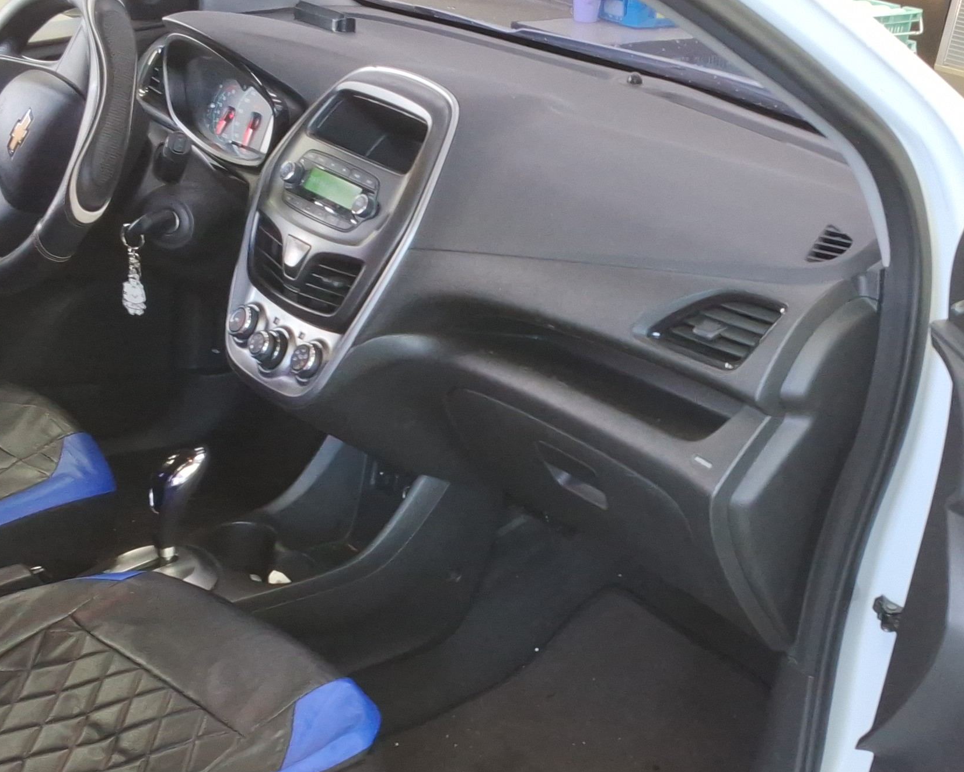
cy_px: 453
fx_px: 1541
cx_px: 572
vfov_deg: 28.1
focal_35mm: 54
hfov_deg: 34.6
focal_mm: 2.91
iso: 47
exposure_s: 1/40
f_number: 1.9
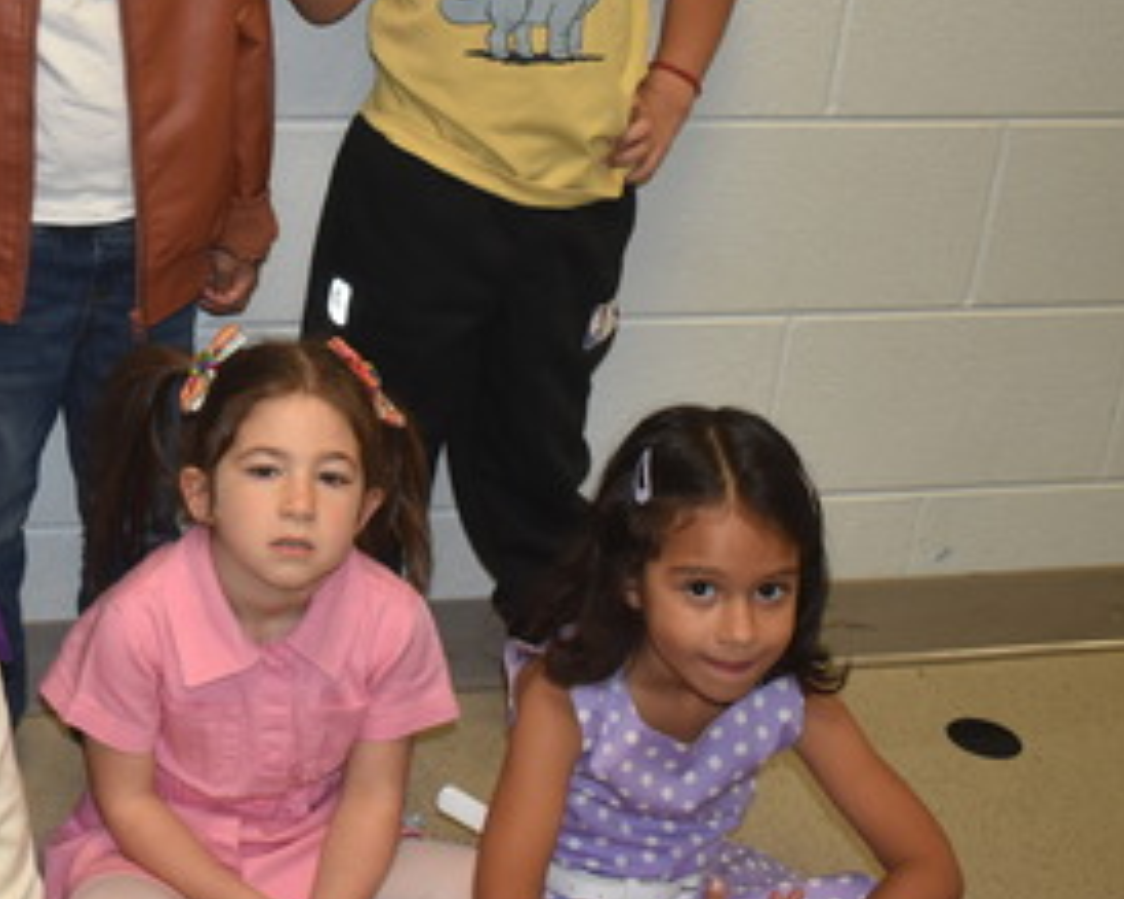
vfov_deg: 21.1
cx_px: 25
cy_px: 213
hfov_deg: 25.3
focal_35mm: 72
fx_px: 2393
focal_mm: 25
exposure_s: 1/60
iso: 800
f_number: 4
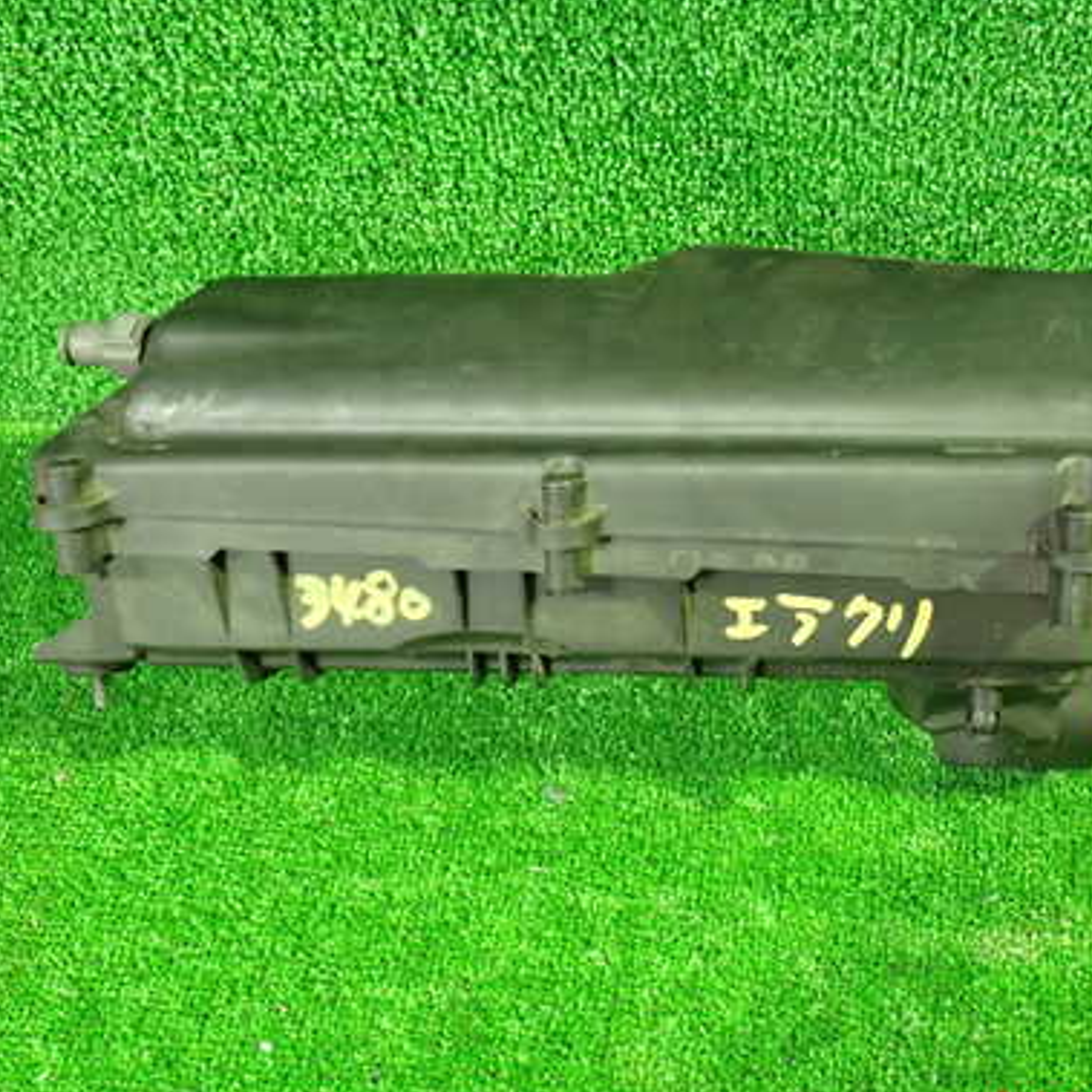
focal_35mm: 42
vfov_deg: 40.0
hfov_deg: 39.2
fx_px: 1499
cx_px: 784
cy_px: 507
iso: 800
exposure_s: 1/15
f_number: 2.3
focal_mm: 5.4
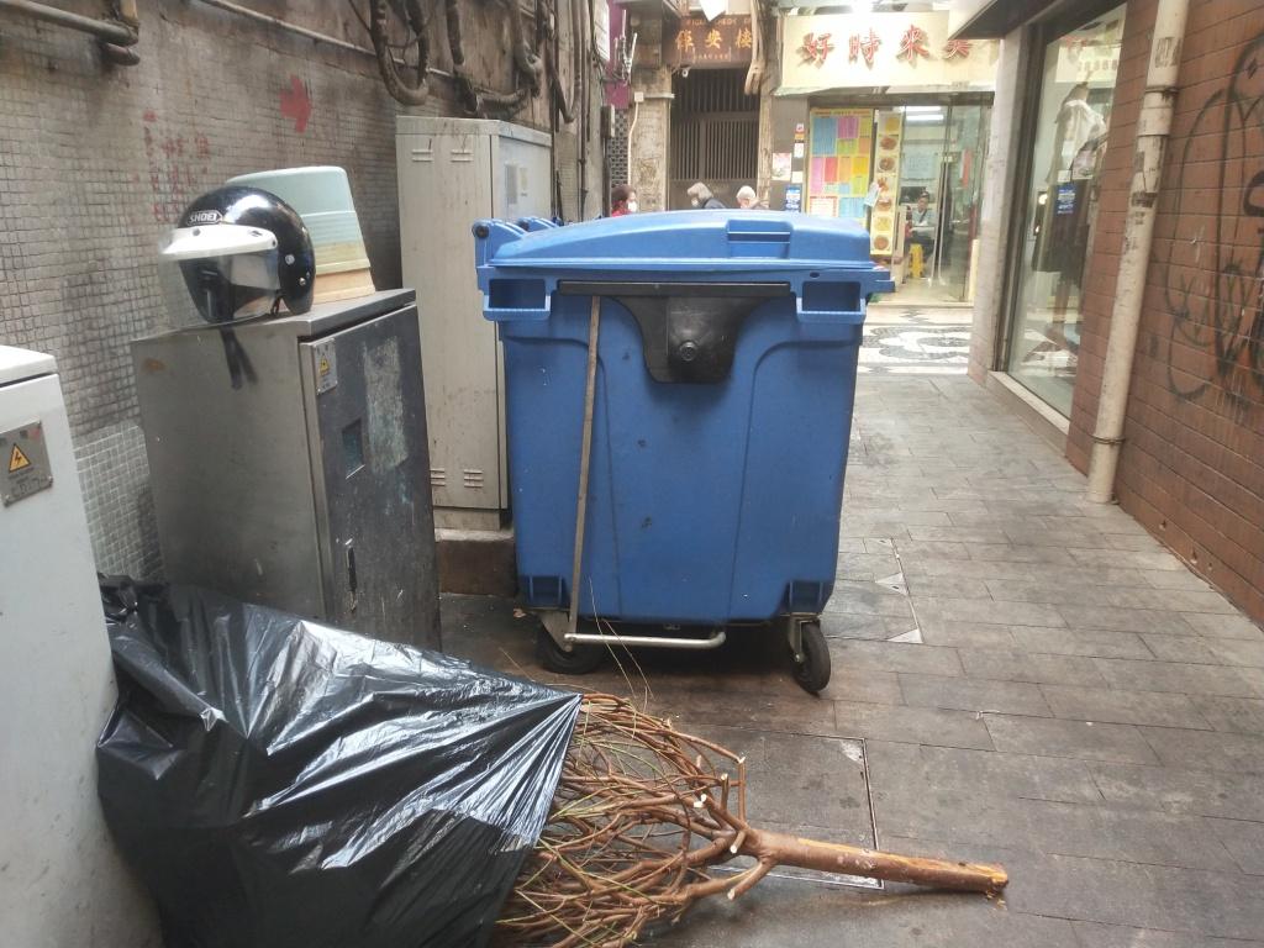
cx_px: 632
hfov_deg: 60.0
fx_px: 1095
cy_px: 474
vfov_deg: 46.8
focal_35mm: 30
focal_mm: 3.95
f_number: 1.8
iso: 217
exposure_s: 1/100
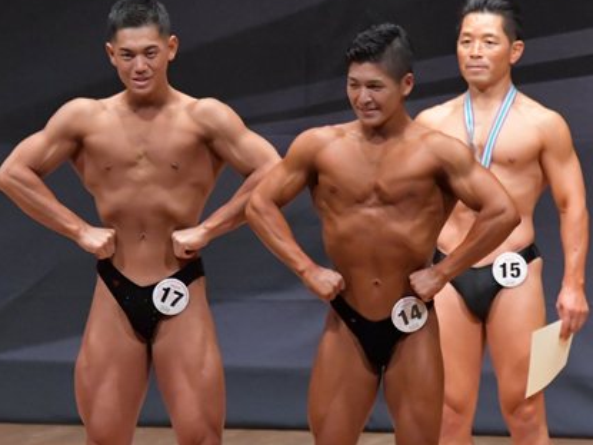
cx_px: 255
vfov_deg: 3.2
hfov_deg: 4.3
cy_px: 325
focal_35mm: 458
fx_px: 7844
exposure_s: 1/400
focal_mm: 170
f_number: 5.6
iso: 8000
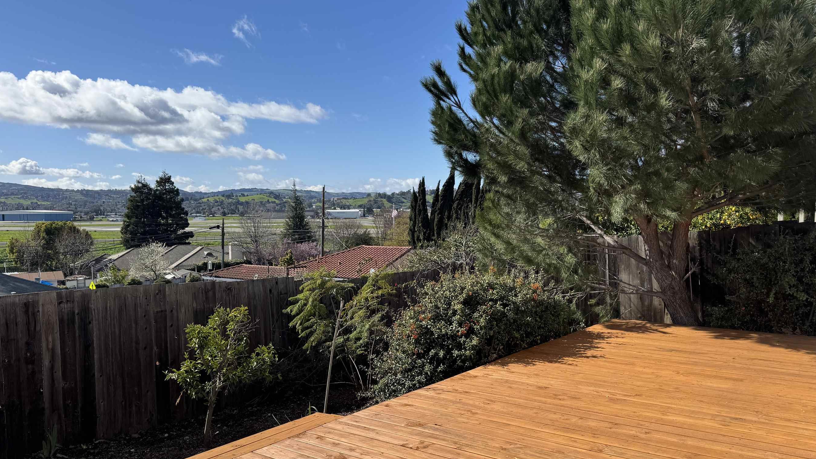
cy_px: 253
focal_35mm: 30
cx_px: 408
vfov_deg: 38.9
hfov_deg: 64.3
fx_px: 649
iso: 80
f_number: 1.78
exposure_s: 1/5348
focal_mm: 6.76
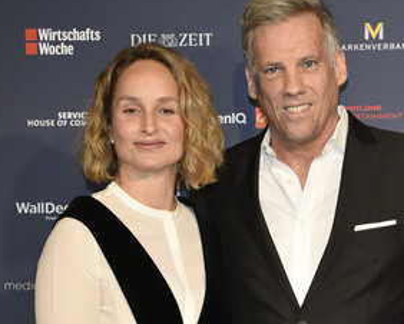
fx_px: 1113
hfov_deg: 20.5
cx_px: 246
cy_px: 184
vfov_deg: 16.5
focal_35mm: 93
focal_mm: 62
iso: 1250
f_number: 7.1
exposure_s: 1/250
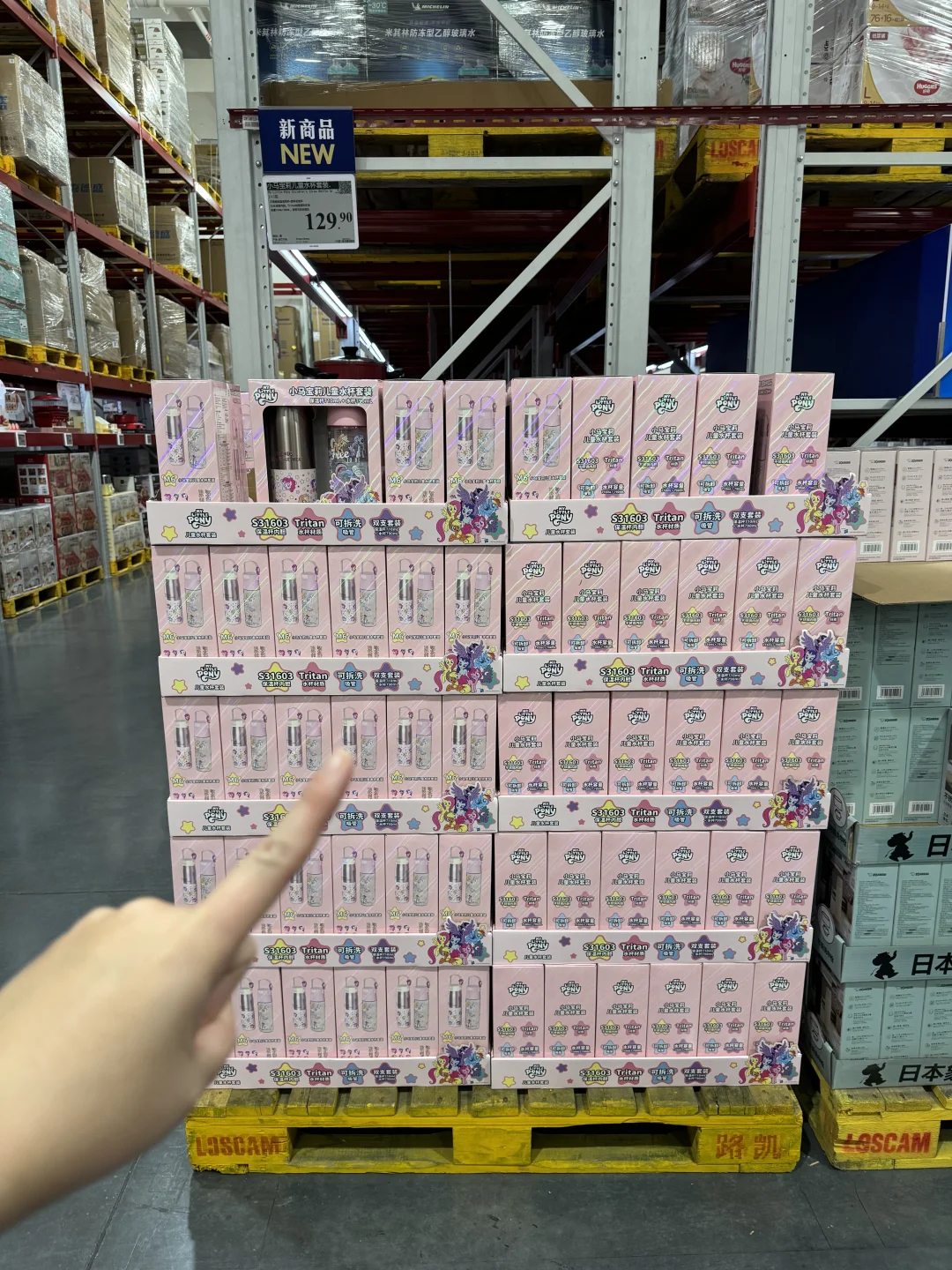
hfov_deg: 56.8
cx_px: 476
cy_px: 635
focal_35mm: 24
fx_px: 880
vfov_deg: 71.6
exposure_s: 1/121
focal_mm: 6.76
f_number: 1.78
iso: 160
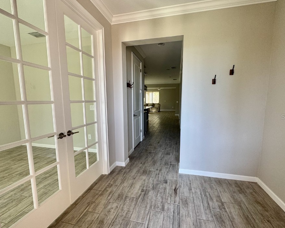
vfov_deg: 80.4
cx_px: 145
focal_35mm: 16
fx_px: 135
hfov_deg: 93.1
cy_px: 116
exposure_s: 1/99
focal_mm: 2.22
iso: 100
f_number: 2.2
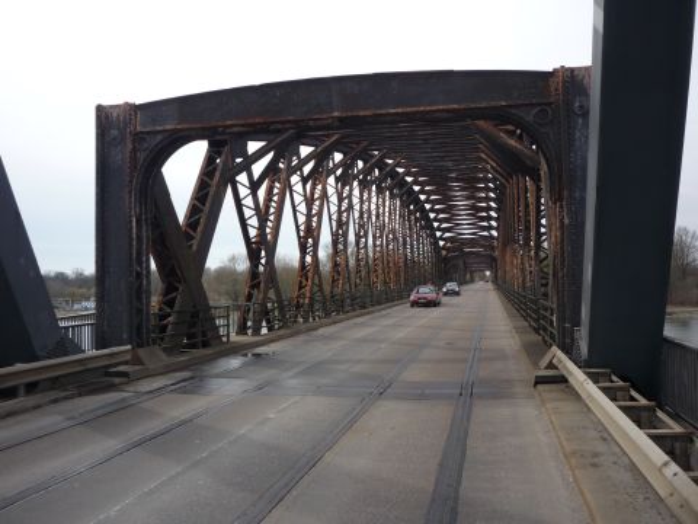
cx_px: 349
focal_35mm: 32
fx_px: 645
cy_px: 262
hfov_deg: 56.8
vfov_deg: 44.2
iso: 100
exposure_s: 1/400
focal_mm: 5.2
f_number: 4
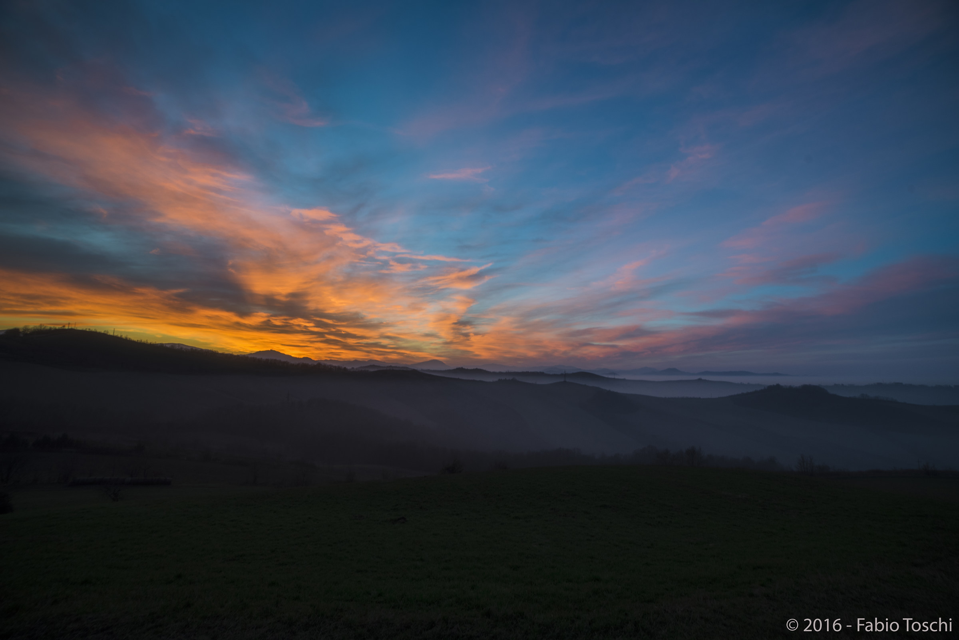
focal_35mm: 14
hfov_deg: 104.2
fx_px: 373
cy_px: 320
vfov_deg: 81.3
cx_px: 480
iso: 200
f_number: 9
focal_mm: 14
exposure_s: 1/15
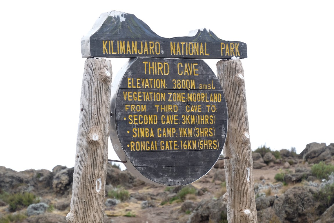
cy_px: 112
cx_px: 167
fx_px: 1095
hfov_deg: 17.3
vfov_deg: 11.6
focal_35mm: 118
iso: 400
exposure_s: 1/250
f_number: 6.4
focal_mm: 78.7
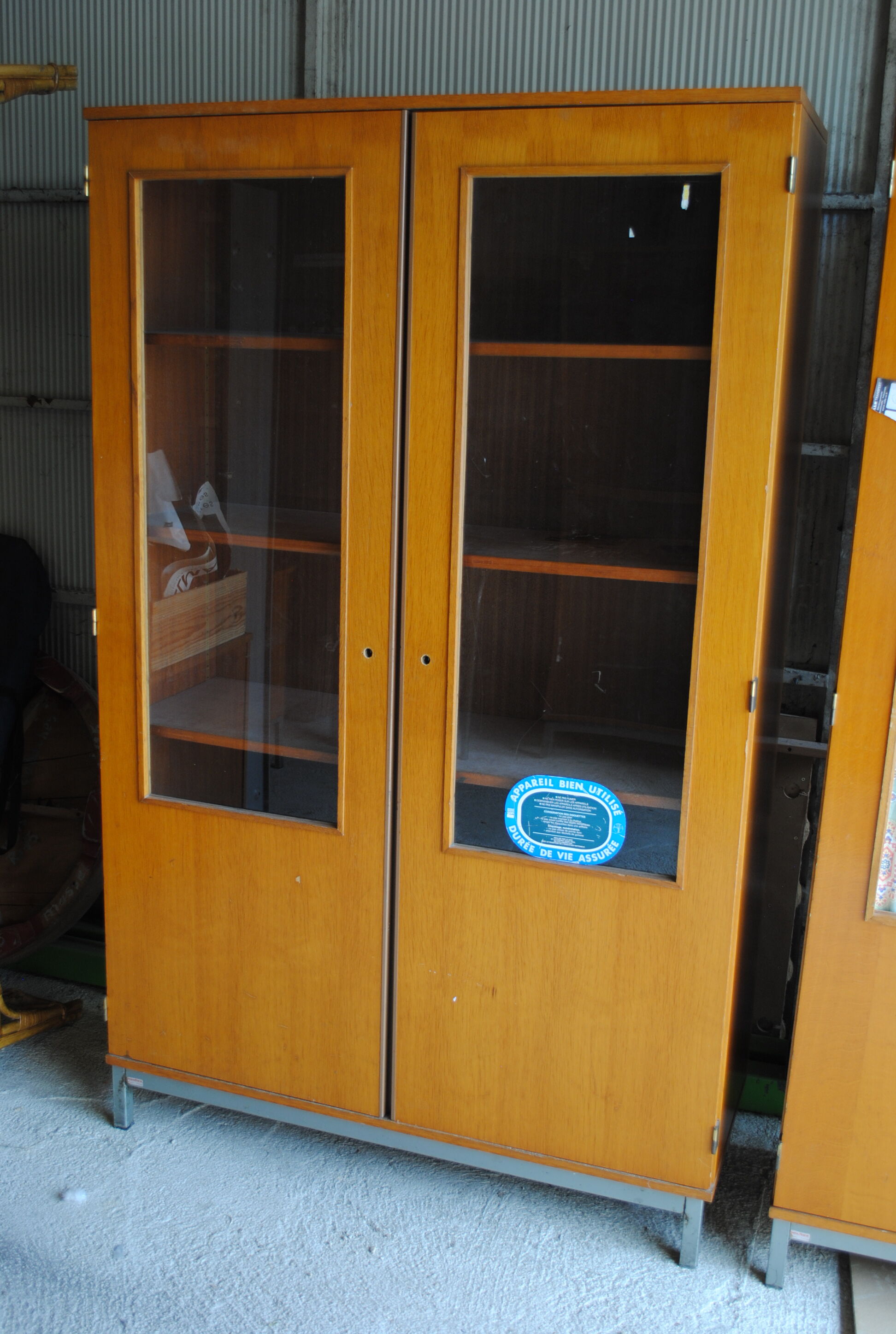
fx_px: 1338
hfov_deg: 37.0
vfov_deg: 53.0
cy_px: 667
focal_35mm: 36
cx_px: 448
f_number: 4
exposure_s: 1/50
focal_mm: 24
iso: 200
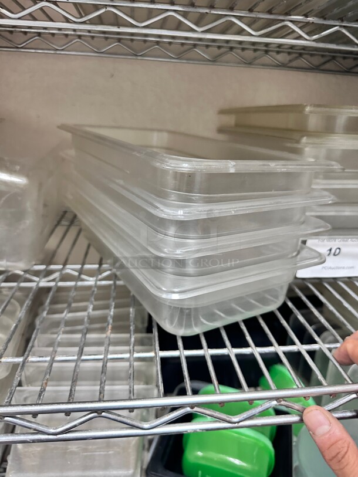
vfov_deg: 71.6
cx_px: 179
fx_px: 331
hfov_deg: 56.8
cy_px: 238
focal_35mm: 24
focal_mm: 6.86
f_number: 1.78
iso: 500
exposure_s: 1/60
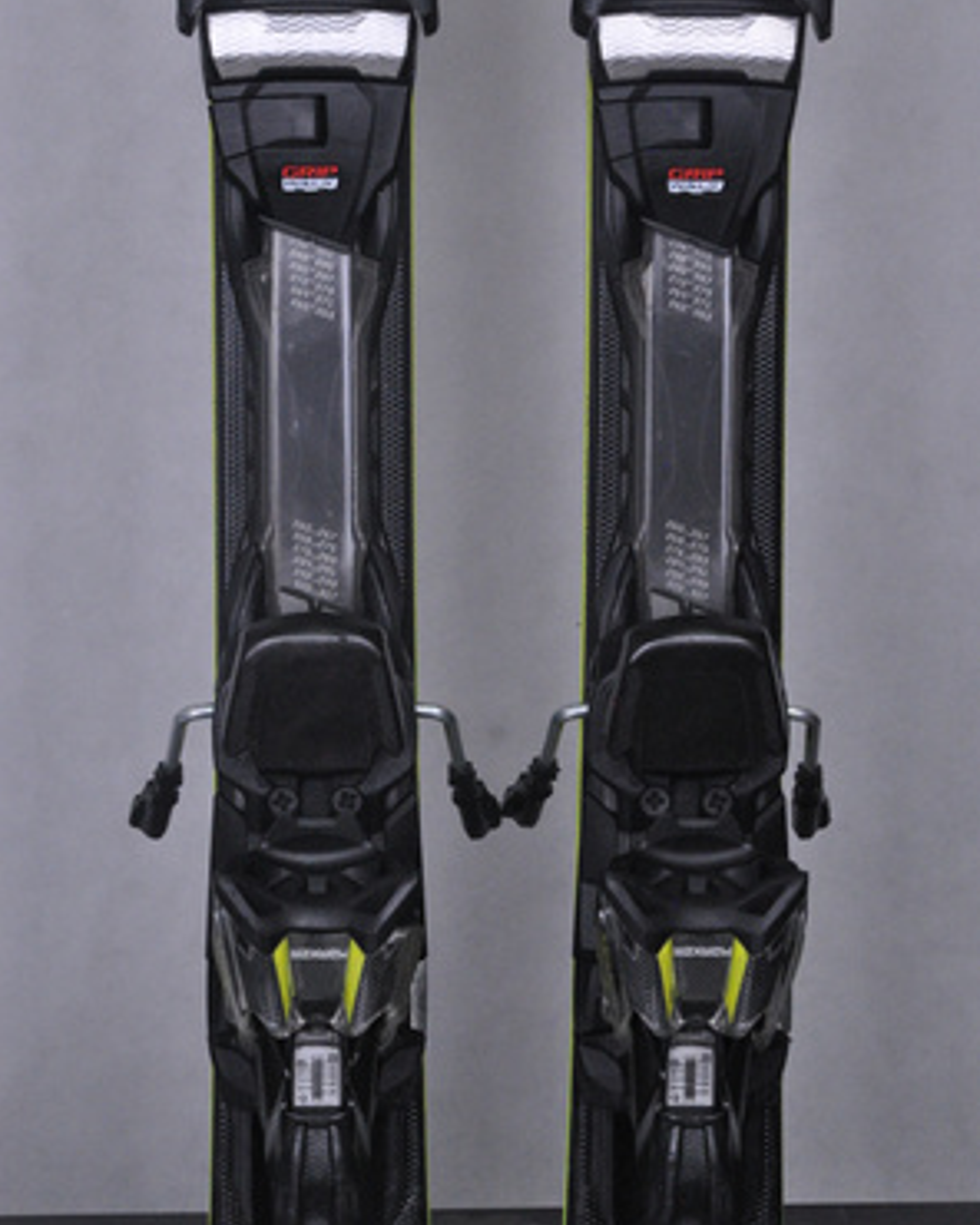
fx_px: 4967
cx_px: 492
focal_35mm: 137
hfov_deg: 11.3
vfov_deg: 14.1
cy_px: 523
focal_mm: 80
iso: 3200
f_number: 9.5
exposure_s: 1/125
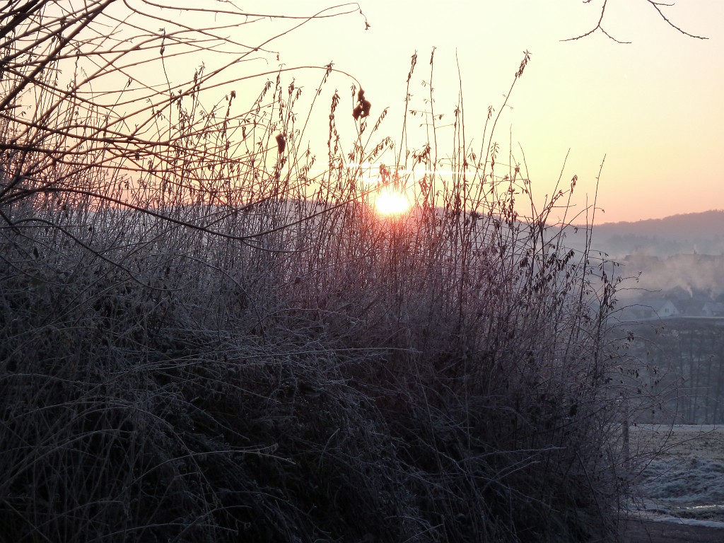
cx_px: 362
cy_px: 272
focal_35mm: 158
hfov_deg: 12.5
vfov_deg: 9.4
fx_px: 3305
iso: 125
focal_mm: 25.9
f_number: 4.5
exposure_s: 1/100
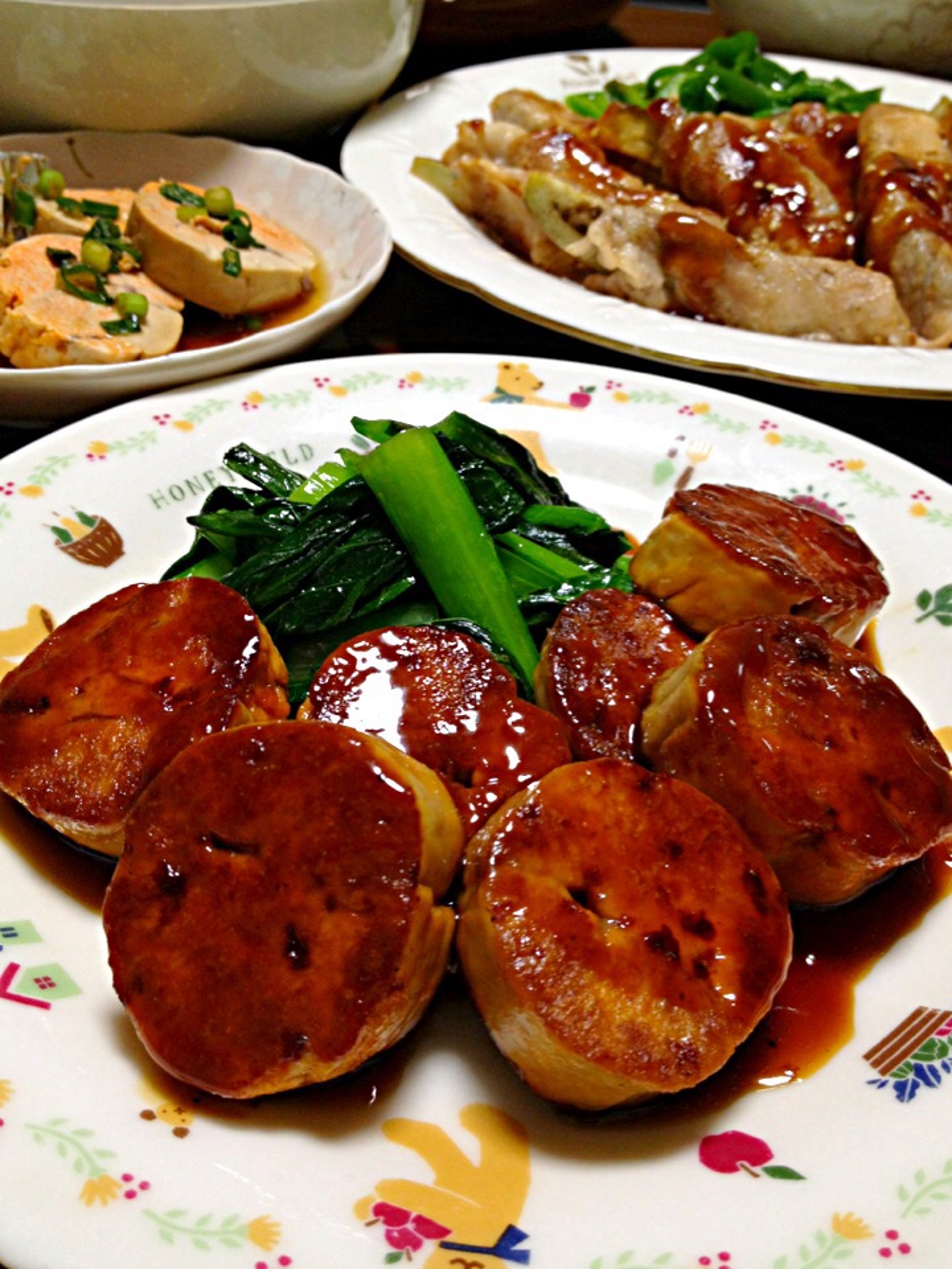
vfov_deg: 52.6
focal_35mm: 35
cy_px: 634
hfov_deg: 40.7
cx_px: 476
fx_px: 1283
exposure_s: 1/20
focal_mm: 4.28
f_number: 2.4
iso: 64
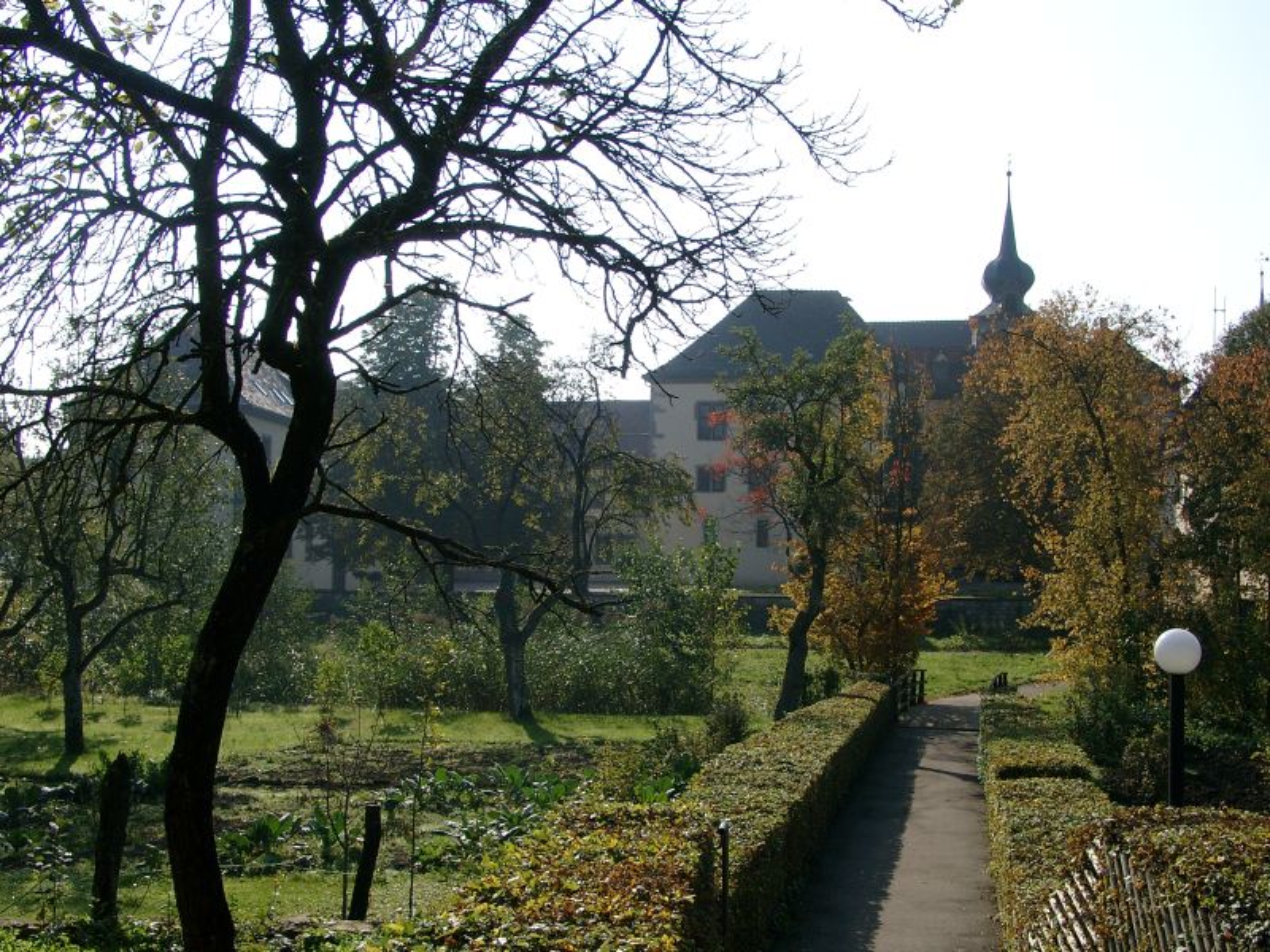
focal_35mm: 42
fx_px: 1541
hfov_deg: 44.8
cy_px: 476
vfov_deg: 34.3
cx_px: 635
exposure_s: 1/796
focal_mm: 8.82
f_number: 4
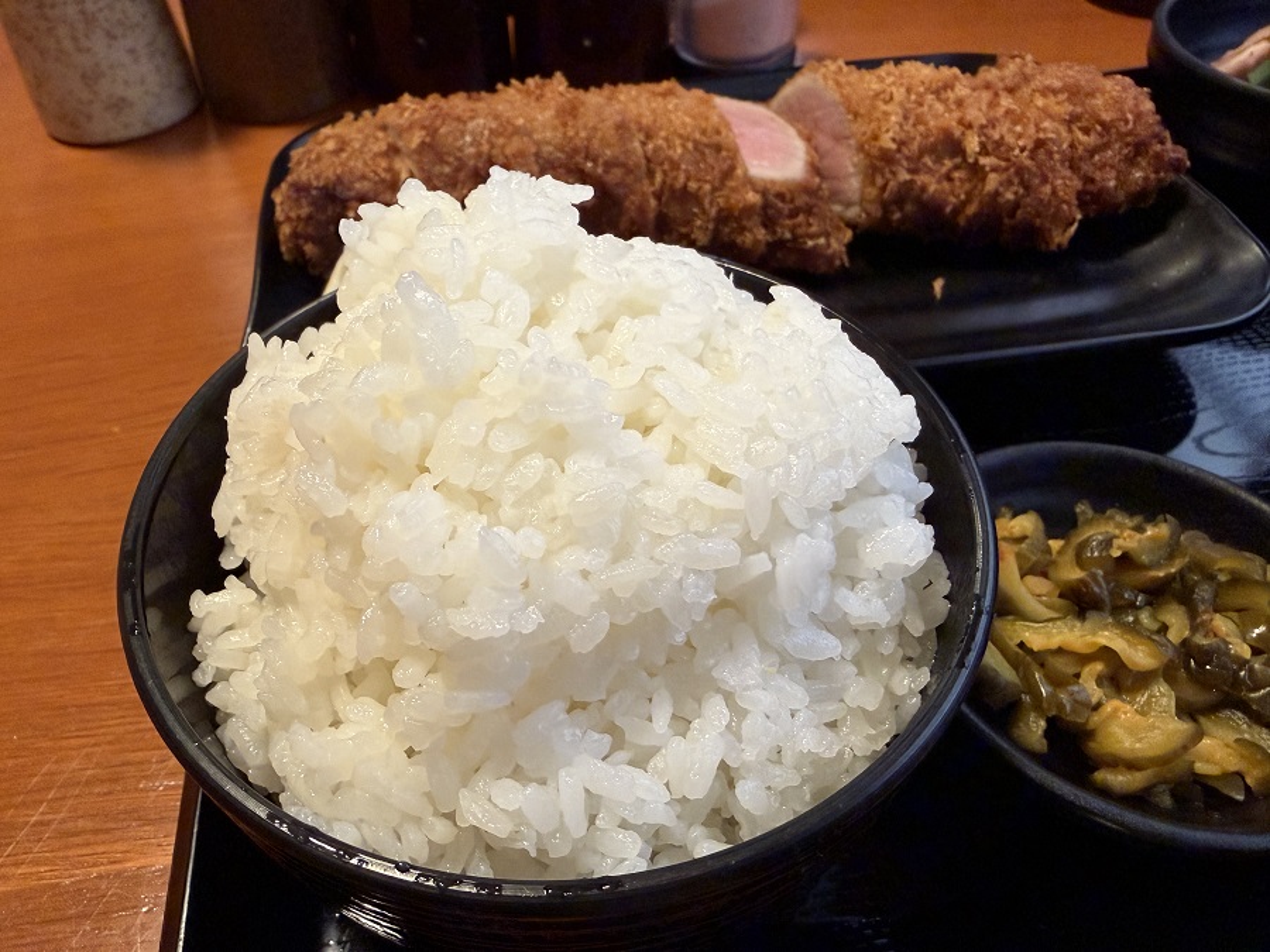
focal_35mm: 25
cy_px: 476
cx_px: 635
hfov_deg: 69.4
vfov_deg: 54.9
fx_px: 917
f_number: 2.2
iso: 400
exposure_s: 1/60
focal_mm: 2.22
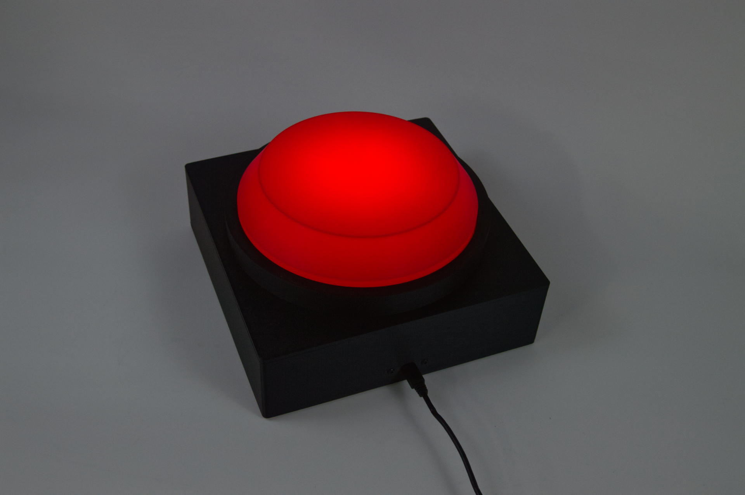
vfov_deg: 31.8
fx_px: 868
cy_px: 248
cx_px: 372
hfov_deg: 46.4
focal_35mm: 42
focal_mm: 28
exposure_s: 1/50
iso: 200
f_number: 10
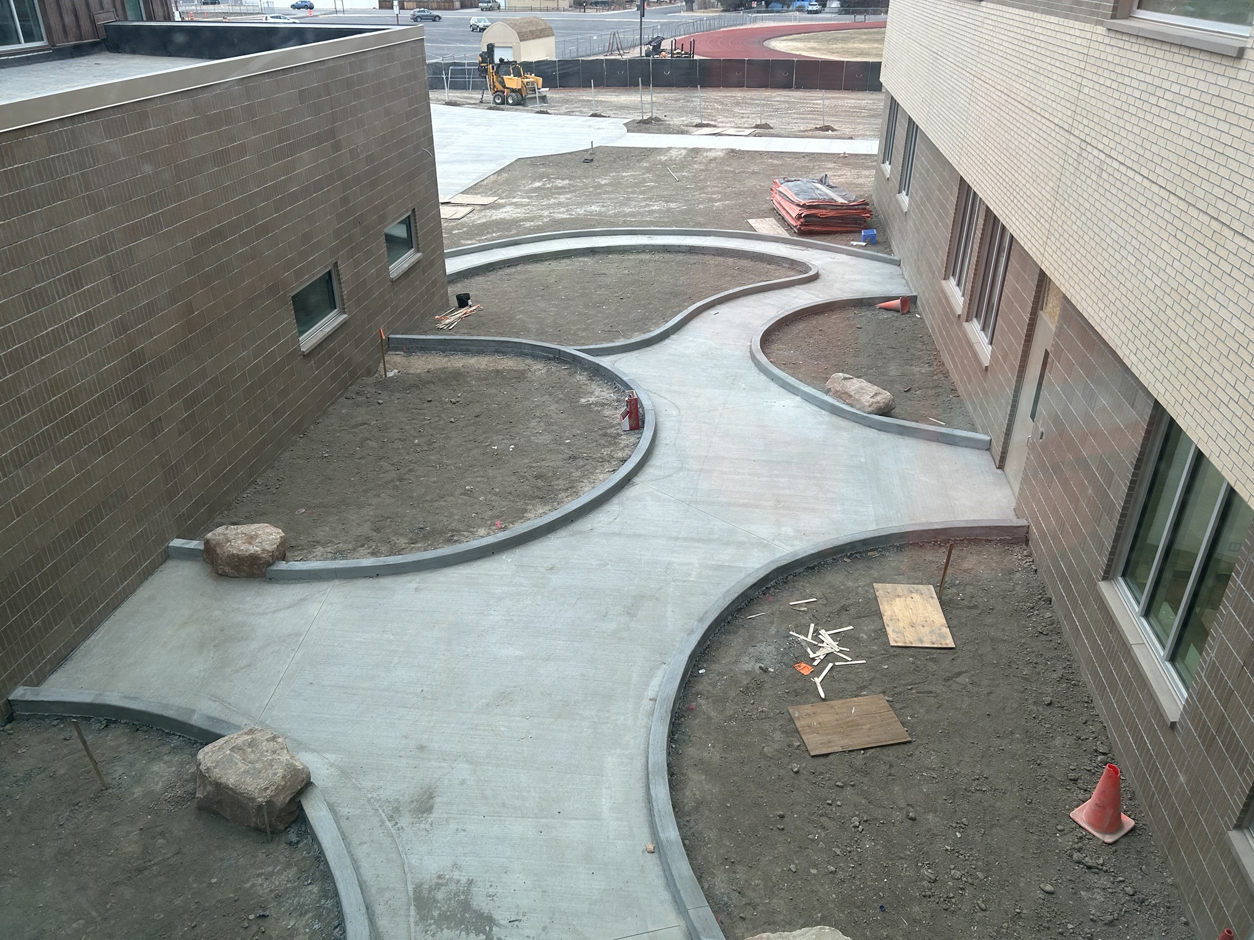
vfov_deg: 53.1
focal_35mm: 26
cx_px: 627
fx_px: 942
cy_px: 470
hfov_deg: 67.3
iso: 64
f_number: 1.5
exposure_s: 1/121
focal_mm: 5.7
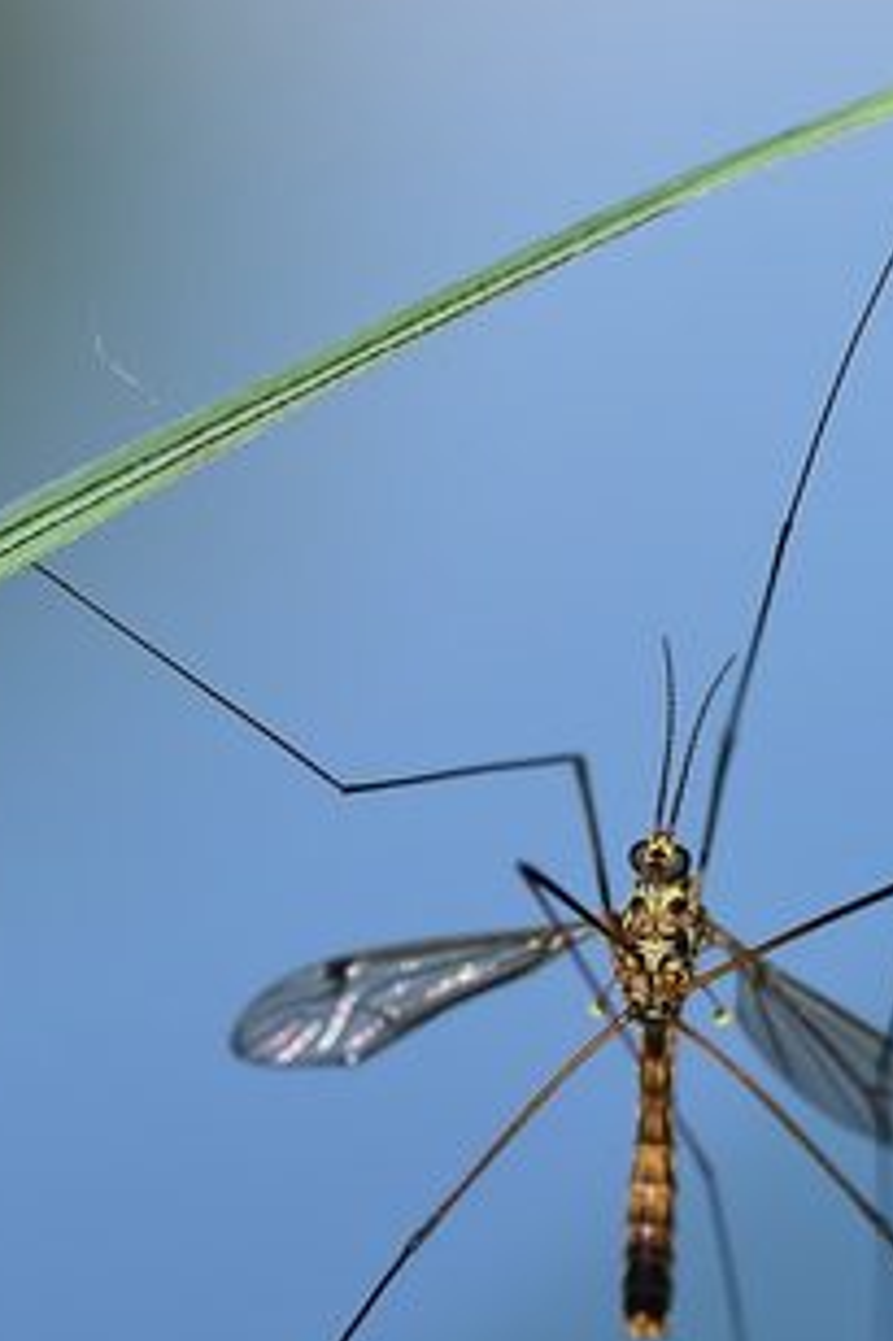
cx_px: 666
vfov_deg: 6.7
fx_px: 11434
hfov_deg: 4.5
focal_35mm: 307
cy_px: 875
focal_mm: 105
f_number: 8
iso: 100
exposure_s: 1/200
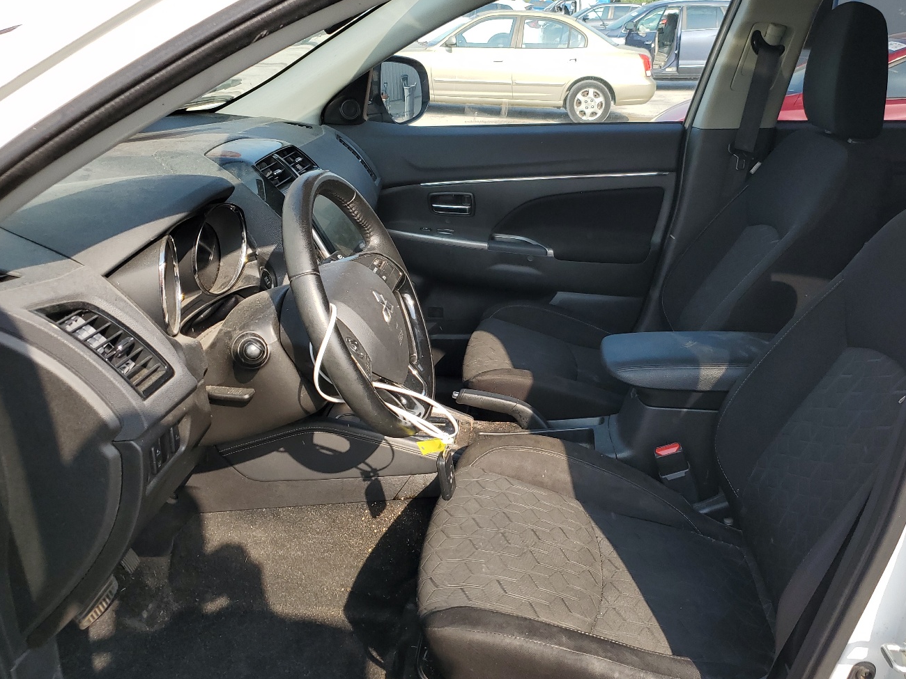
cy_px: 349
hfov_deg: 56.6
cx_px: 518
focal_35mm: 32
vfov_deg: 44.2
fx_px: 838
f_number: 1.5
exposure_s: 1/1000
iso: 50
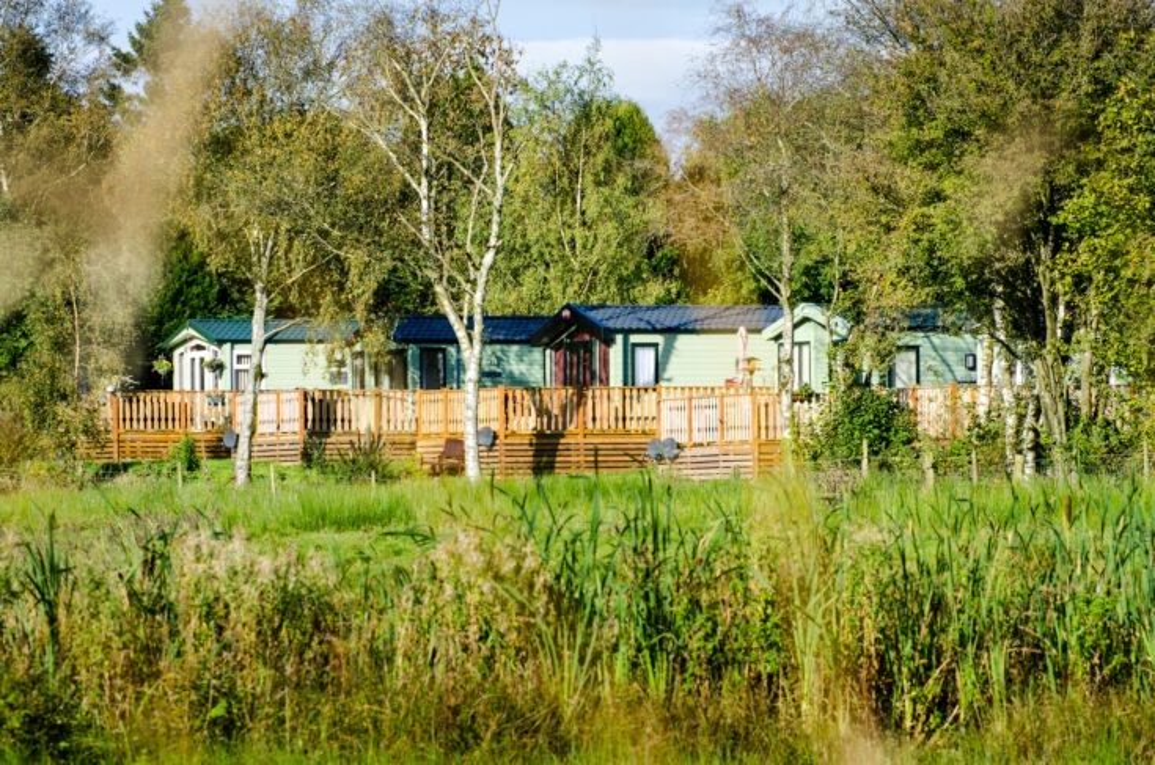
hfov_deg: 10.2
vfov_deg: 6.8
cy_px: 382
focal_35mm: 202
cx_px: 578
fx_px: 6484
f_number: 9
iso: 160
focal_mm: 135
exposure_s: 1/320
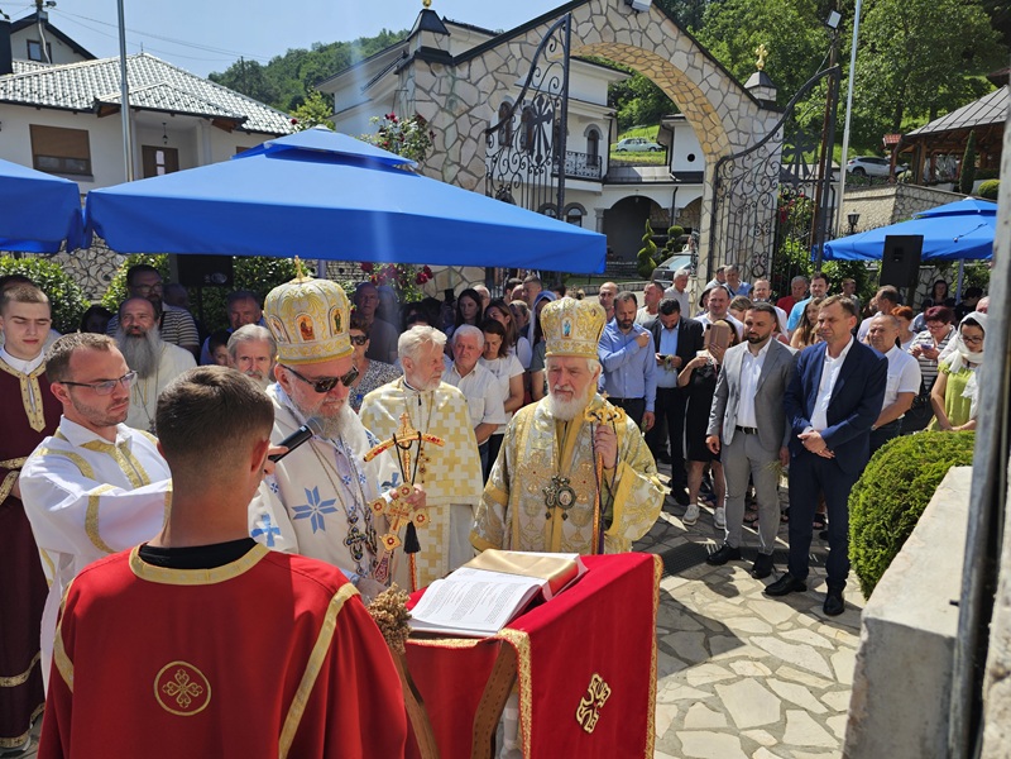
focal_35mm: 23
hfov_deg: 73.9
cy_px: 380
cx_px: 506
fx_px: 672
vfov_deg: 58.9
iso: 10
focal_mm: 6.3
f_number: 1.7
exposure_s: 1/740
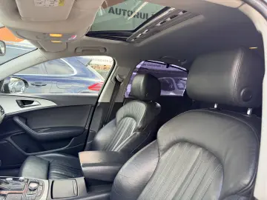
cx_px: 134
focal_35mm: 24
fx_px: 185
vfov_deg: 56.8
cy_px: 100
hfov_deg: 71.6
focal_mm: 6.76
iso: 125
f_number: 1.78
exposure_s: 1/230
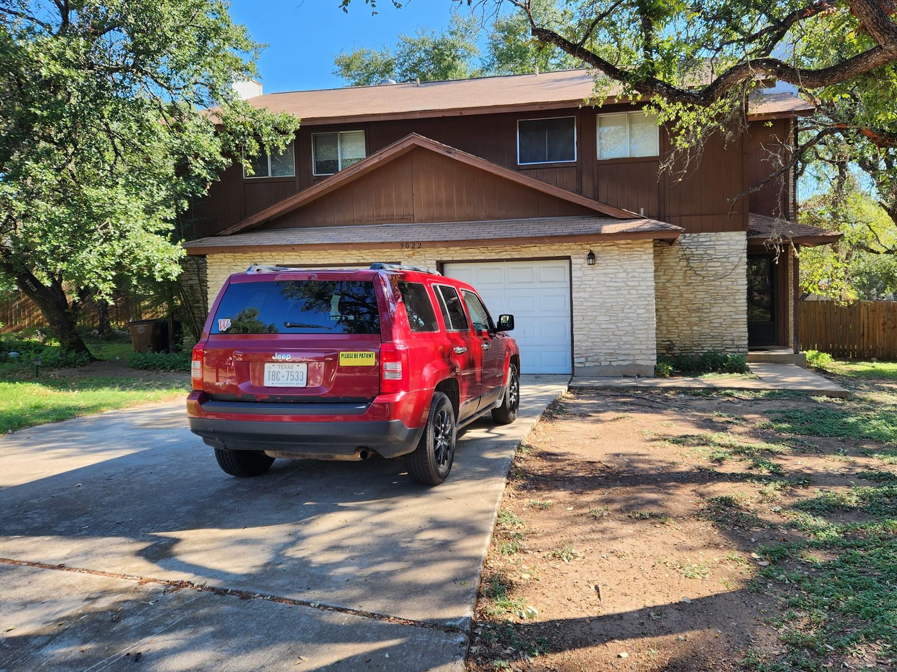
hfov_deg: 67.1
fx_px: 674
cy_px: 309
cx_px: 498
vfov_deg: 53.0
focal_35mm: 26
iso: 20
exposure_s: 1/330
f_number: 1.8
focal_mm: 5.4
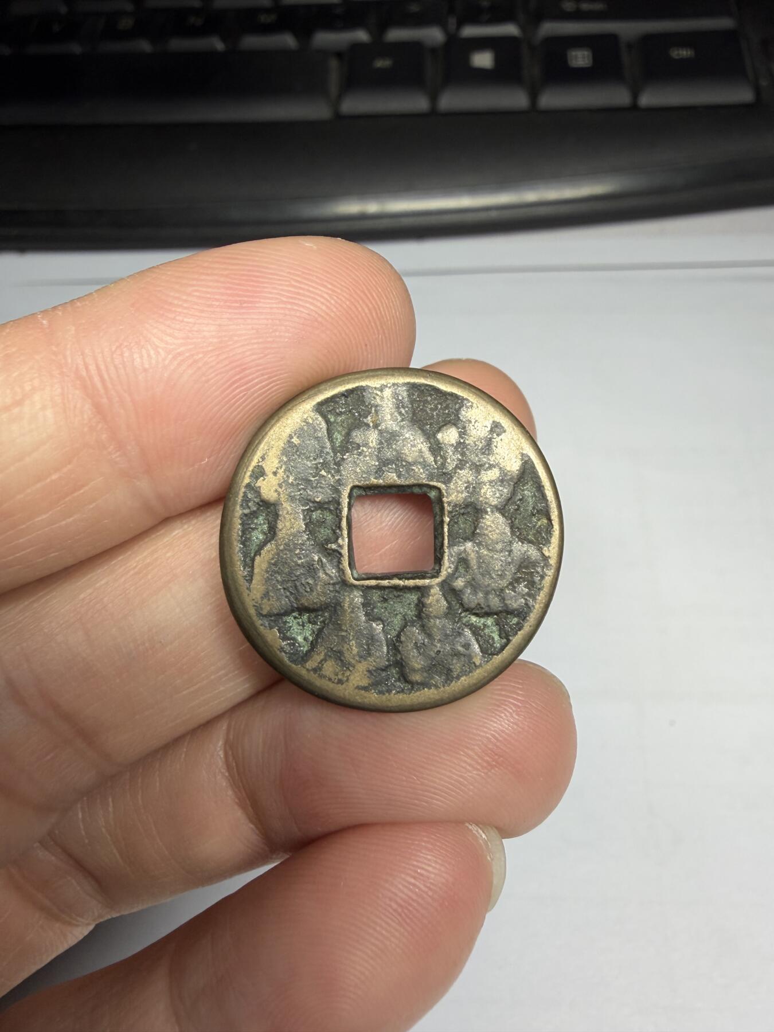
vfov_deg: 67.3
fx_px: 775
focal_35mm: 26
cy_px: 516
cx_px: 387
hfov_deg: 53.1
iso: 80
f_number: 2.2
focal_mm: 2.22
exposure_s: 1/121
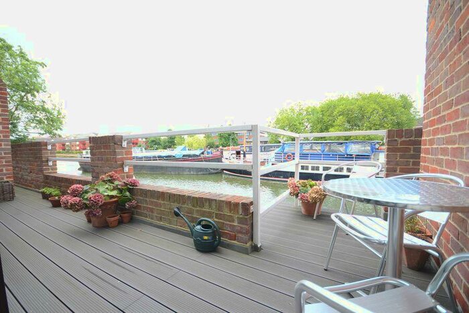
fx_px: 195
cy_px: 156
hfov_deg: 100.4
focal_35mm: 15
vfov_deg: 77.4
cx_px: 234
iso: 125
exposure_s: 1/100
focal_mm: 10
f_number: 4
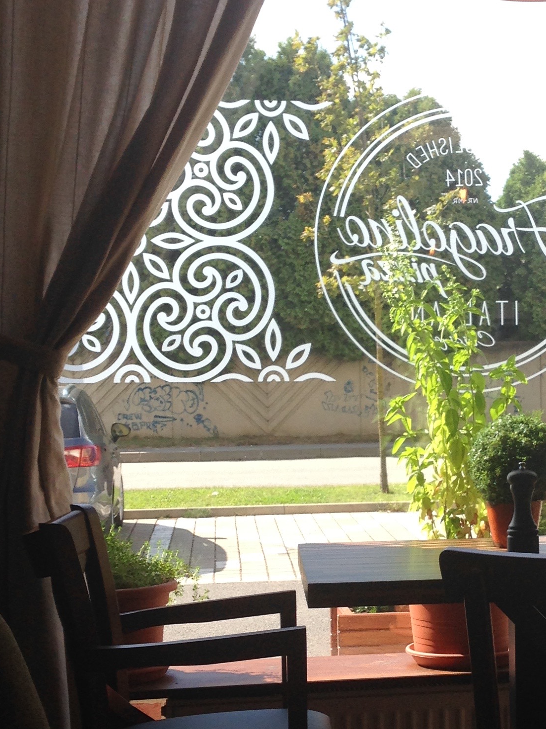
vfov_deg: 26.6
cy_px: 419
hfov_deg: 19.8
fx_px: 1535
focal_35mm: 73
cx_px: 473
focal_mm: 4.12
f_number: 2.4
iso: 50
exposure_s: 1/536
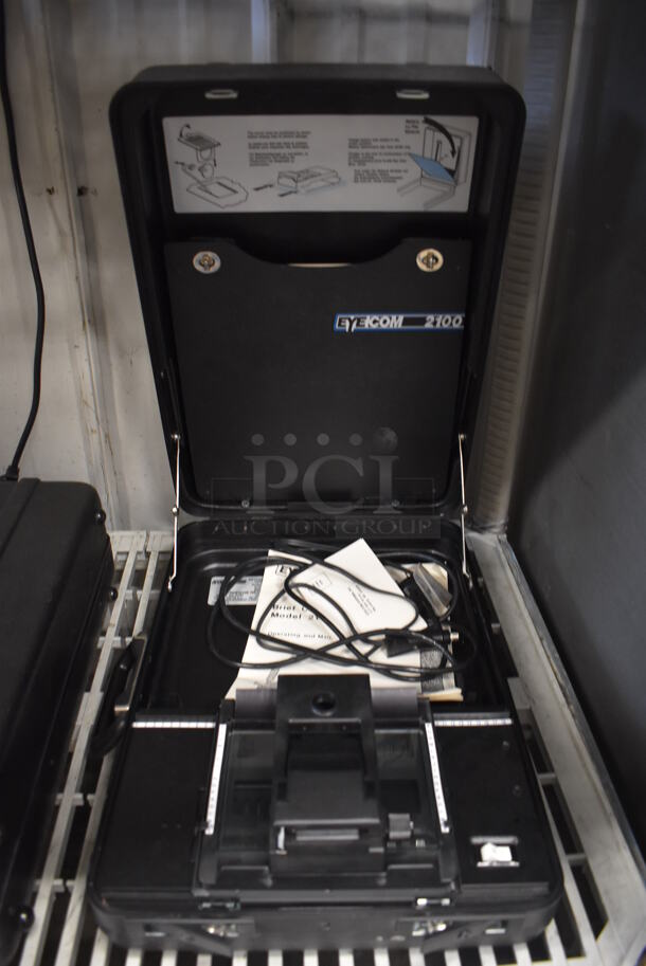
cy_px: 483
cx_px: 323
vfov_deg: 67.3
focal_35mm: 27
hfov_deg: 48.0
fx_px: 726
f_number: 3.5
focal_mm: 18
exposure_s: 1/30
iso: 1800
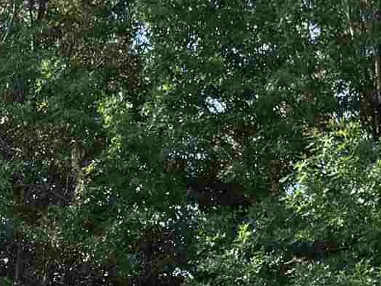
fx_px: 1541
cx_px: 221
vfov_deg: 10.3
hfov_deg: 14.1
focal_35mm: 140
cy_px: 403
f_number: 1.78
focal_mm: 6.76
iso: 100
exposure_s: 1/878
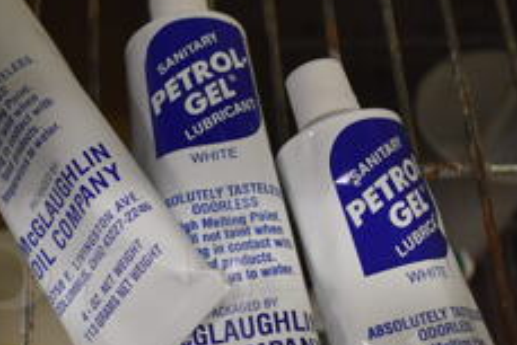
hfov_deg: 27.5
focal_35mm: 72
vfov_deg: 18.7
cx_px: 104
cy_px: 298
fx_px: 1035
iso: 1600
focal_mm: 18
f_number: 3.5
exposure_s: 1/125
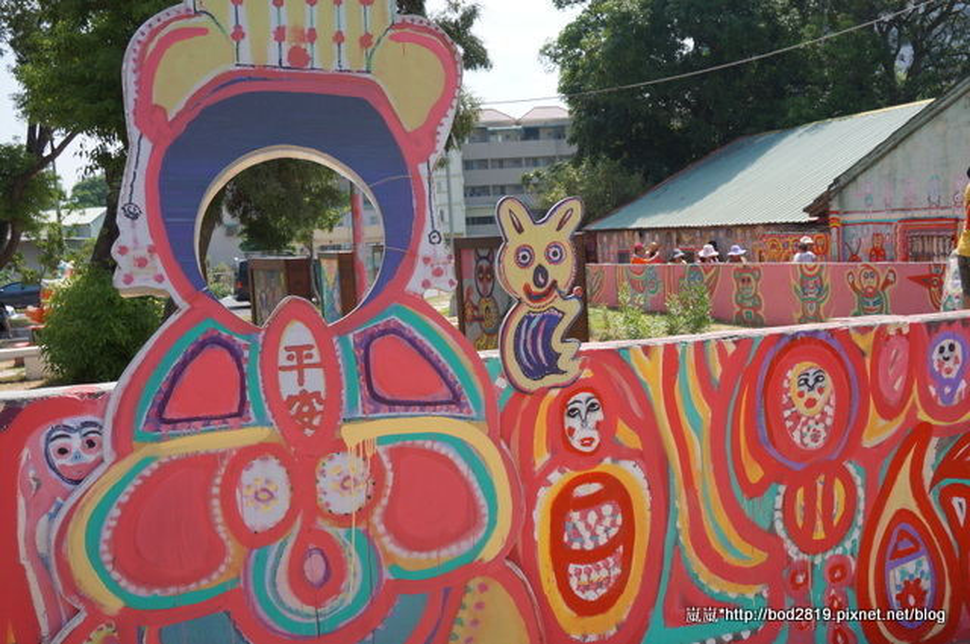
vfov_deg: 38.3
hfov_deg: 55.2
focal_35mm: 34
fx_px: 928
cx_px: 485
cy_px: 322
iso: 200
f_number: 5.6
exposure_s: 1/640
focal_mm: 23
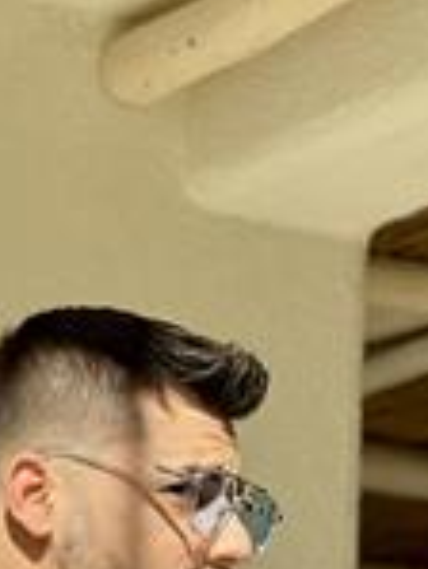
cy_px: 953
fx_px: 2831
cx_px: 118
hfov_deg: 8.6
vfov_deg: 10.9
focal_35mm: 172
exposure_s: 1/7092
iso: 100
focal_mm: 6.86
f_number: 1.78
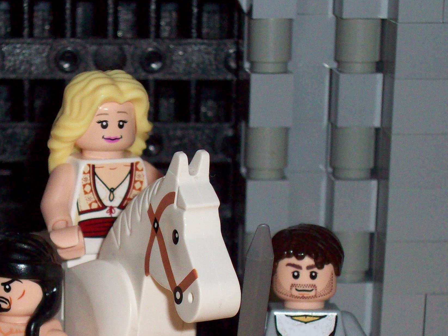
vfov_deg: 11.5
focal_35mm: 128
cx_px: 118
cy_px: 295
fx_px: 1657
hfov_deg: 15.3
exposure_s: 1/90.6
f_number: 3.8
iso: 160
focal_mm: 10.7
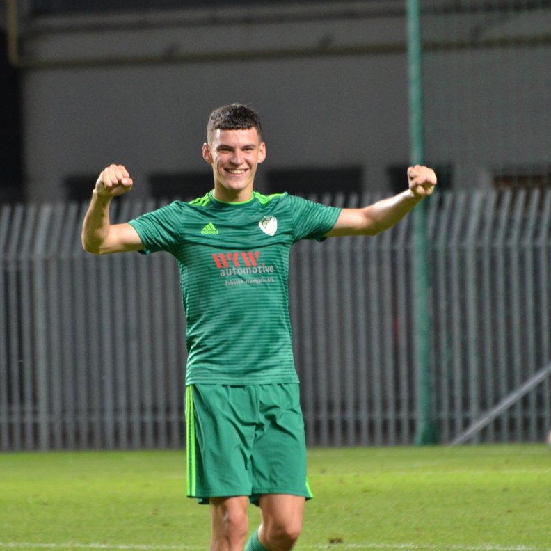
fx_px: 10409
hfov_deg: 3.0
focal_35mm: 578
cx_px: 246
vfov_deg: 3.0
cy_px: 275
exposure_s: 1/125
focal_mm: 300
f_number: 5.6
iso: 2000
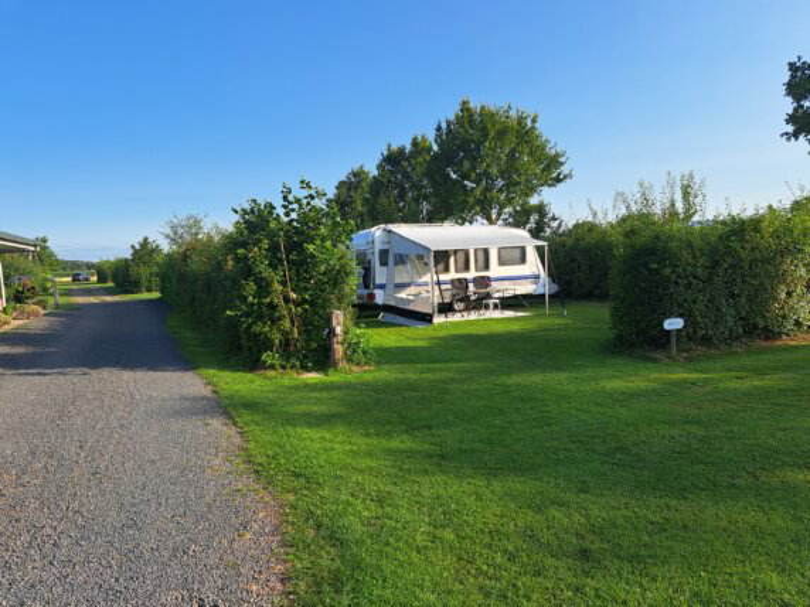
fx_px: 562
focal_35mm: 24
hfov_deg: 71.6
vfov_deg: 56.8
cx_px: 405
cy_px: 304
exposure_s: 1/600
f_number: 1.8
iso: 50
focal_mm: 5.23
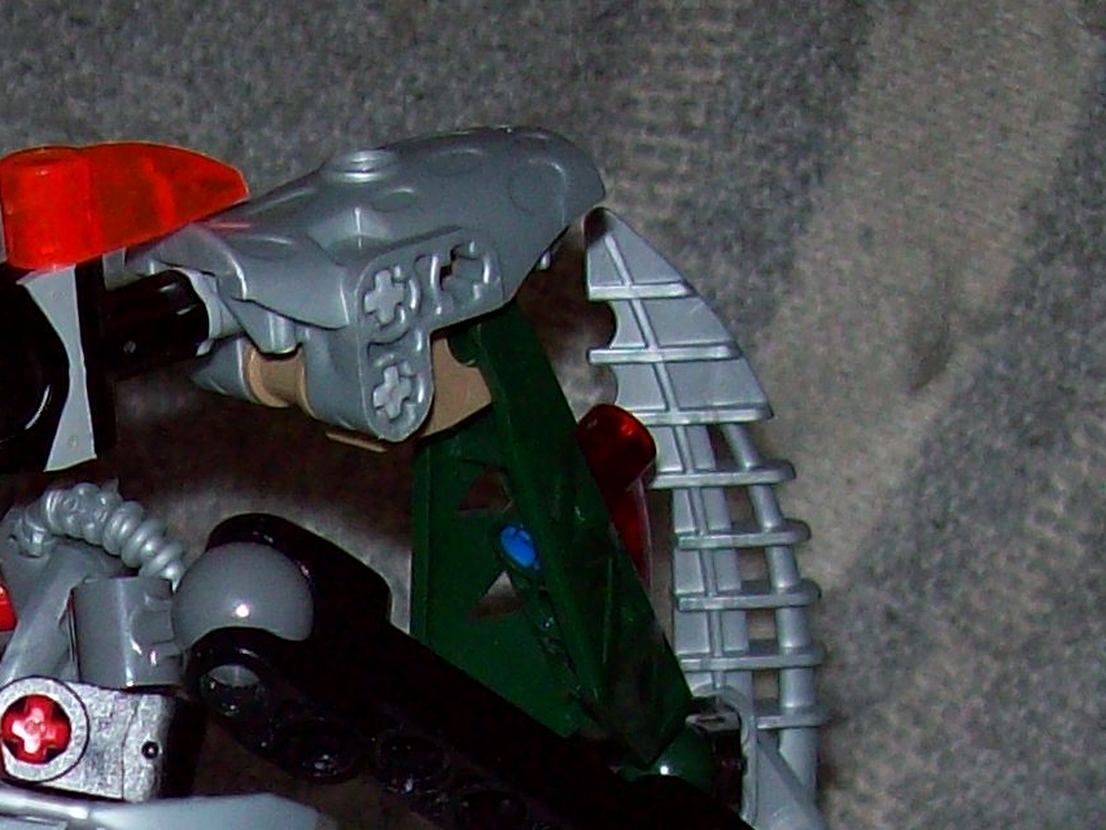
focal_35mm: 129
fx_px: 4122
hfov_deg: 14.8
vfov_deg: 10.9
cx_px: -204
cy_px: 1362
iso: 80
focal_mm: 6
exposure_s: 1/64
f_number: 2.7
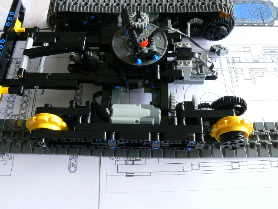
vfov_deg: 39.7
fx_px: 289
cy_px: 104
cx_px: 139
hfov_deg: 51.4
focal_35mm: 36
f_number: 5.6
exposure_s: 2.5
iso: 100
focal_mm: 6
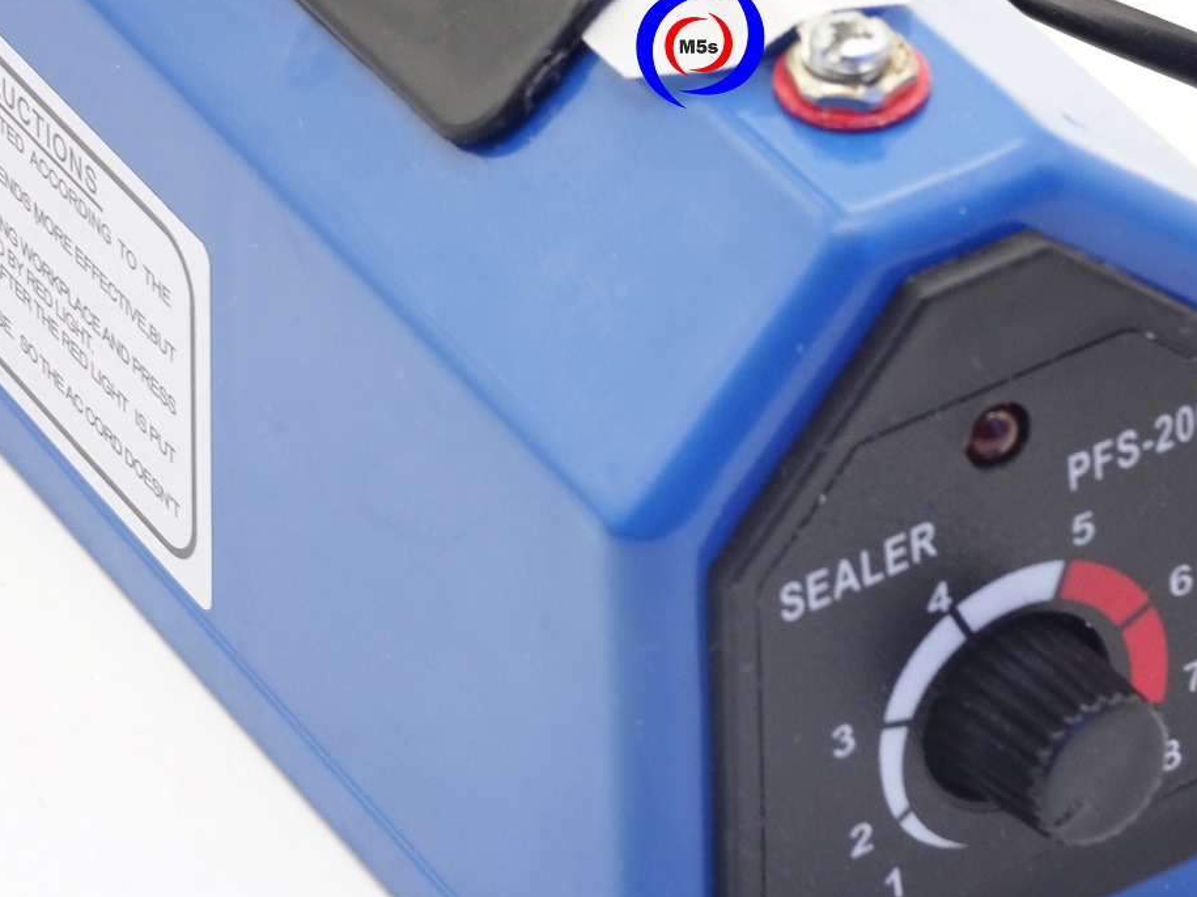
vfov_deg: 7.4
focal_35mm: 202
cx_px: 676
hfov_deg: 9.8
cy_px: 549
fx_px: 6984
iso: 100
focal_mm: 26.39
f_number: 5.6
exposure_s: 1/13
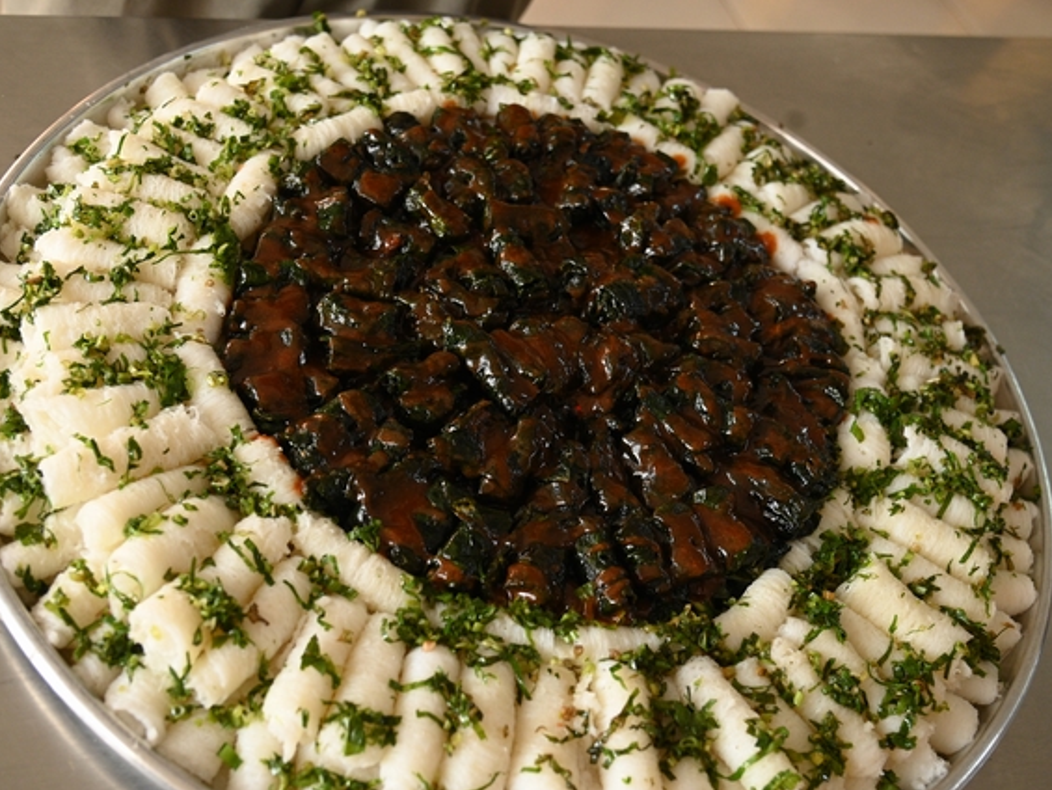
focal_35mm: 42
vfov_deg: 34.4
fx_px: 1277
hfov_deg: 44.8
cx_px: 516
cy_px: 399
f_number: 4.5
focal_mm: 38
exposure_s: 1/250
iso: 2500
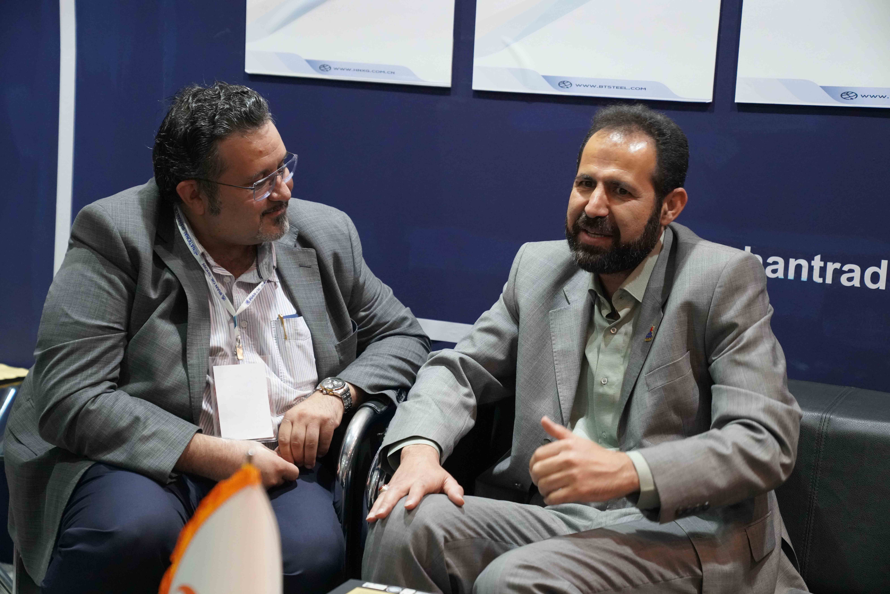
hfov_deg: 28.8
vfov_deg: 19.5
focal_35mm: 70
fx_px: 1731
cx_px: 445
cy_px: 297
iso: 6400
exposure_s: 1/160
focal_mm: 70
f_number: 4
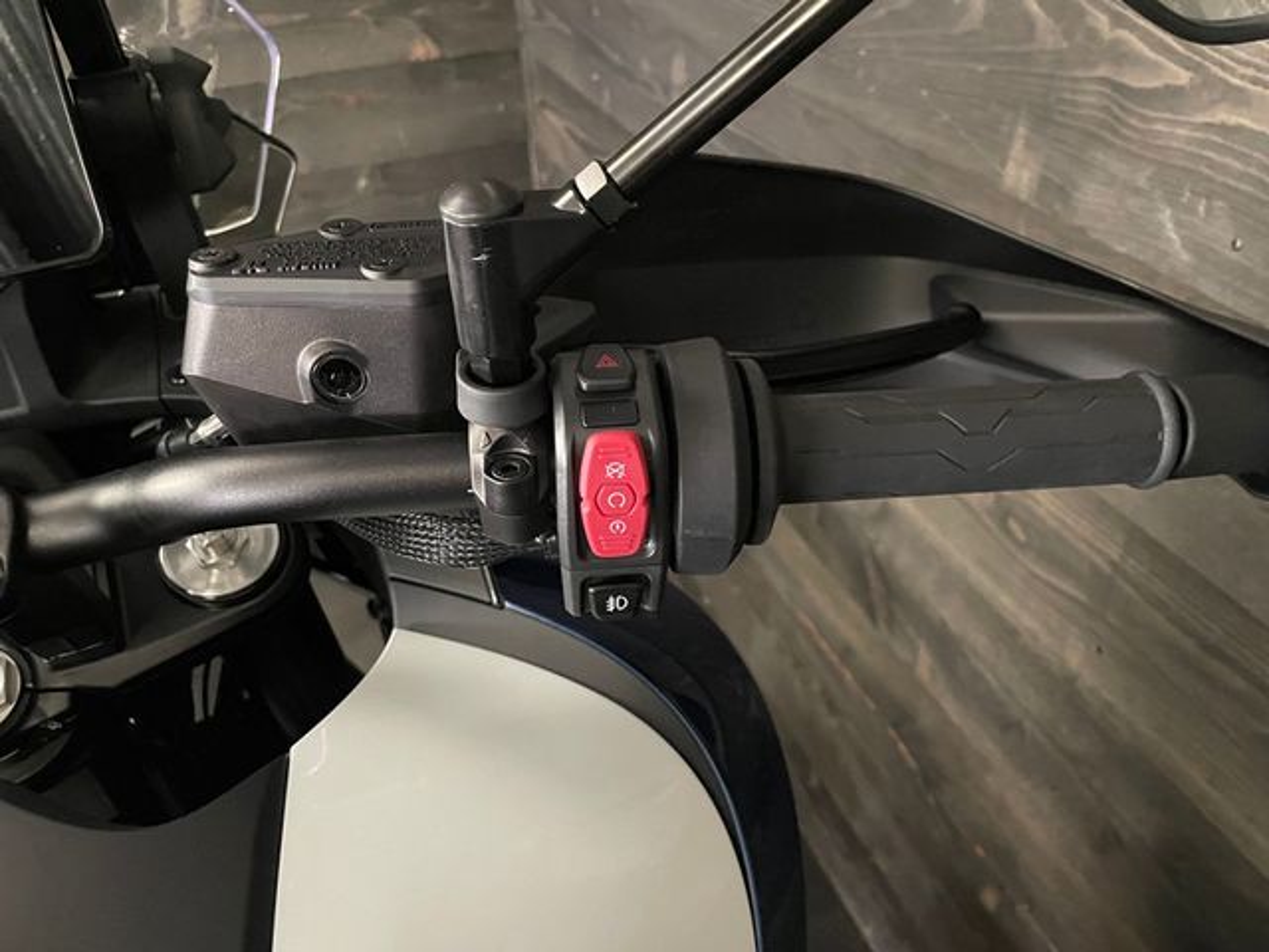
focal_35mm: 26
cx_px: 634
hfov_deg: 67.3
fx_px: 953
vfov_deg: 53.1
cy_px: 476
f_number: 1.6
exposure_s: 1/25
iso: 640
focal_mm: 4.2
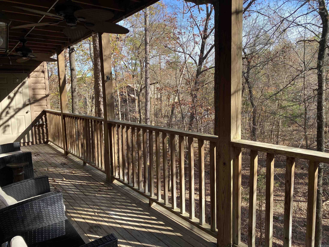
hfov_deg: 67.3
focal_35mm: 26
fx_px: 247
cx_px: 164
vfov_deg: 53.1
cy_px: 124
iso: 32
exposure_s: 1/479
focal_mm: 4.25
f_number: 1.8
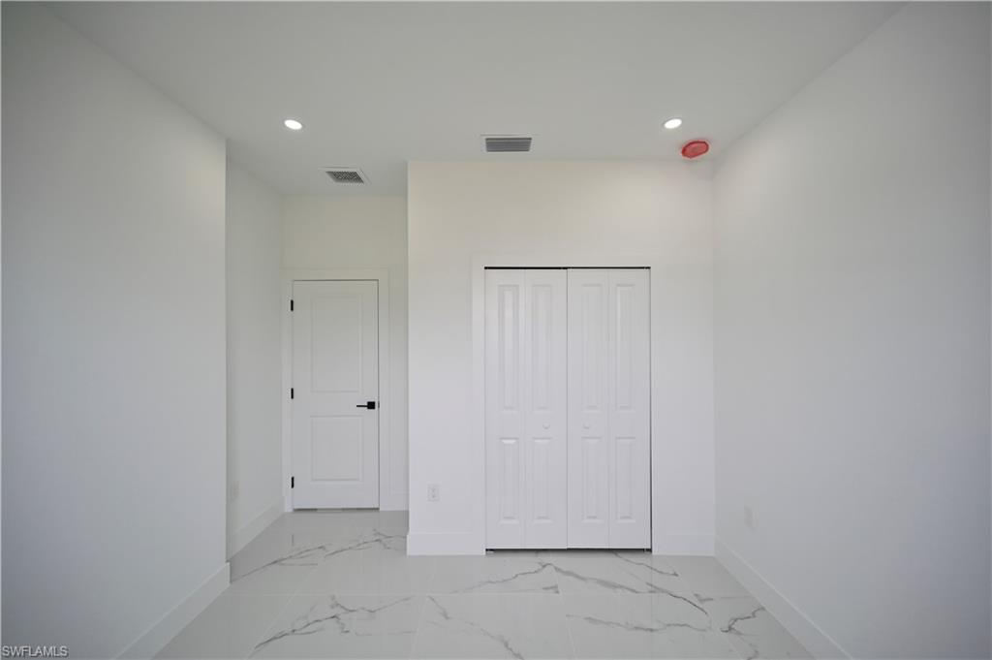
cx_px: 496
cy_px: 330
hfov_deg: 104.3
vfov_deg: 81.1
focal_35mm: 14
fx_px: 385
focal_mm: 14
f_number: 4
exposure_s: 1/250
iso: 220
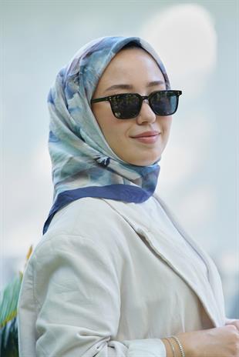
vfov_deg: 10.3
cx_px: 120
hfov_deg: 6.9
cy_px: 178
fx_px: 1989
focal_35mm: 200
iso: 500
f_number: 5
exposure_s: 1/125
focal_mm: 200
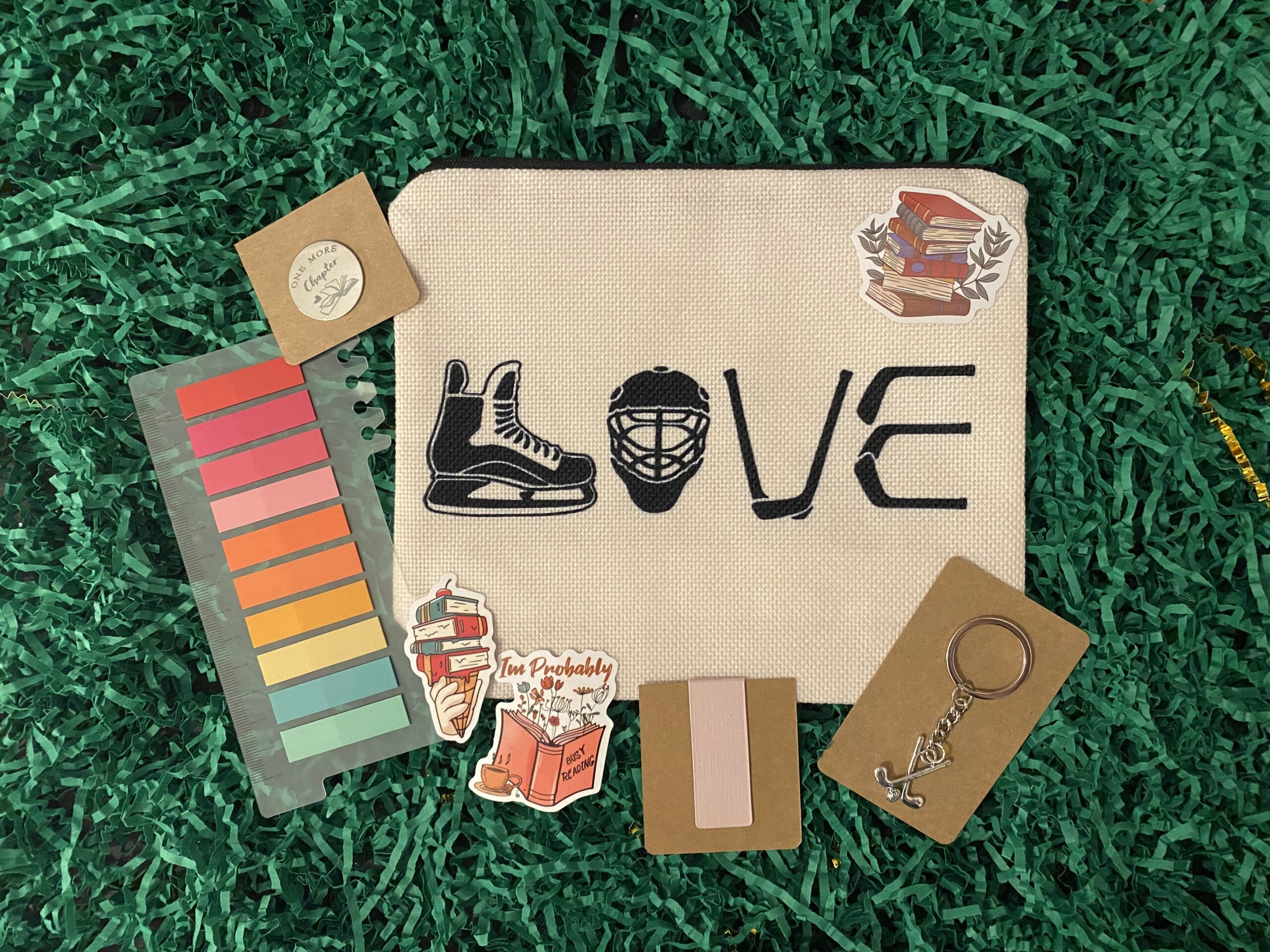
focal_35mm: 26
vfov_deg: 53.1
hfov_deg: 67.3
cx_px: 635
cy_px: 476
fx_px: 954
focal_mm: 4.25
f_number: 1.8
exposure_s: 1/40
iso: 500
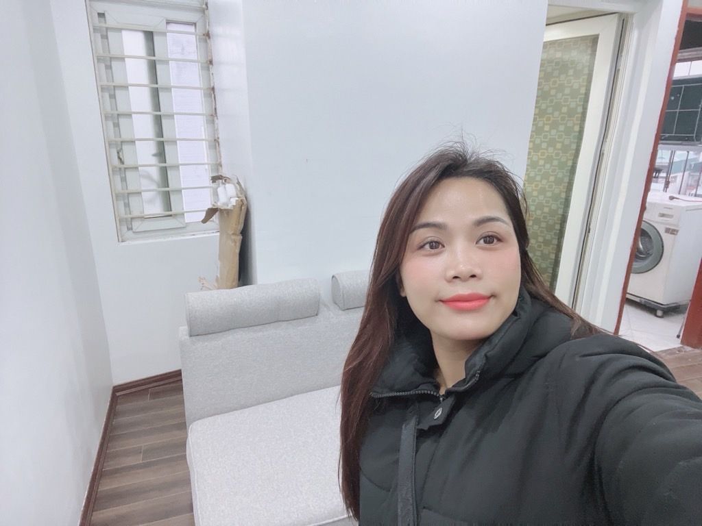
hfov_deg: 73.9
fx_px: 466
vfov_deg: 58.9
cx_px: 351
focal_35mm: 23
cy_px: 263
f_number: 2.2
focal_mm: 2.71
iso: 320
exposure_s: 1/50
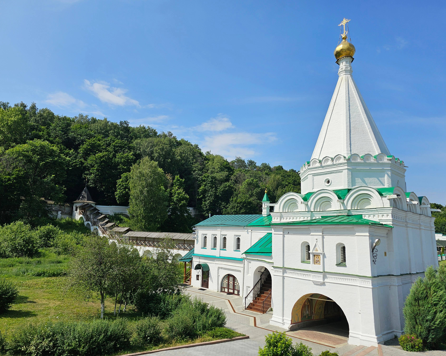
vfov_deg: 58.8
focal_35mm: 24
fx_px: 317
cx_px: 238
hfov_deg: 70.2
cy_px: 178
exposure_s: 1/1538
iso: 10
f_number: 1.7
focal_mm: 6.3
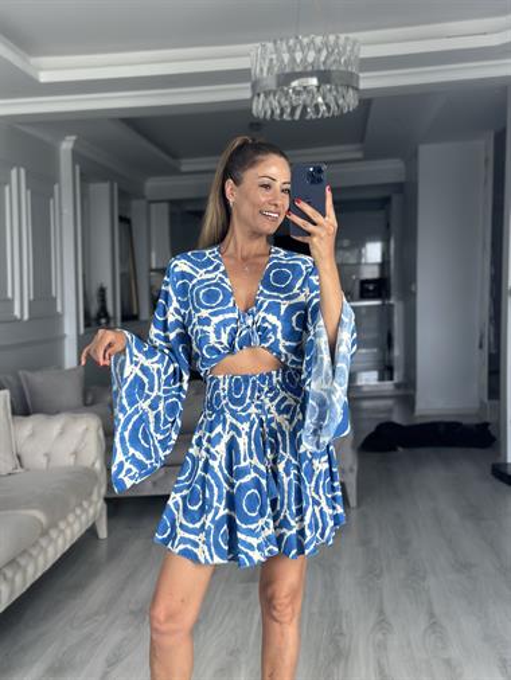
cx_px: 256
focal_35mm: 48
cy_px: 340
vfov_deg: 39.6
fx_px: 944
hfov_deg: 30.3
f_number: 1.78
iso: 100
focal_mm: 6.86
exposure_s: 1/163
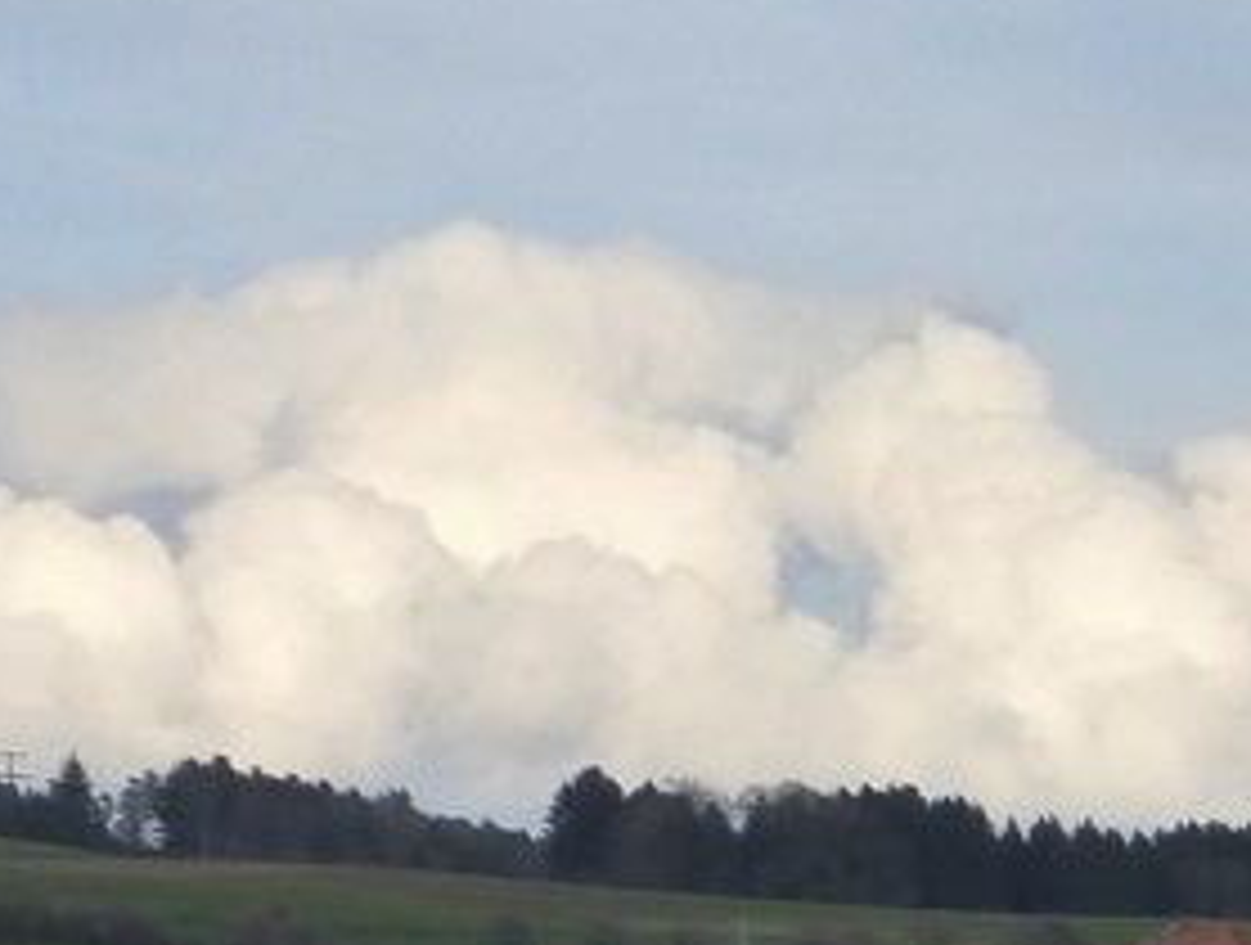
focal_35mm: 205
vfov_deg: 7.2
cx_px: 2151
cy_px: 1089
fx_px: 7428
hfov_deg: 9.2
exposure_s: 1/320
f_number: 4.6
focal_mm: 9.7
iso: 160
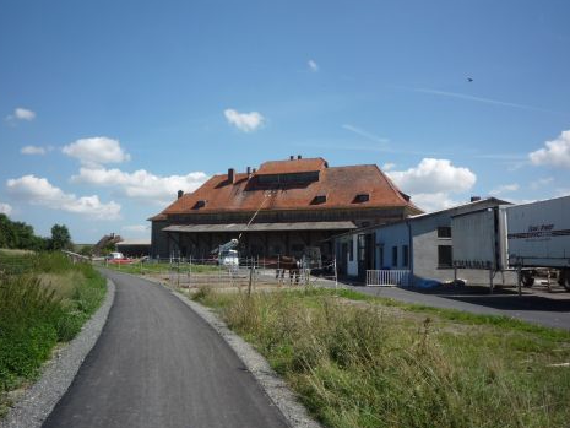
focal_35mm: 33
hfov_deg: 55.3
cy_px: 215
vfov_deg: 43.0
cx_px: 277
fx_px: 544
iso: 100
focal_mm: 5.2
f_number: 5.6
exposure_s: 1/500
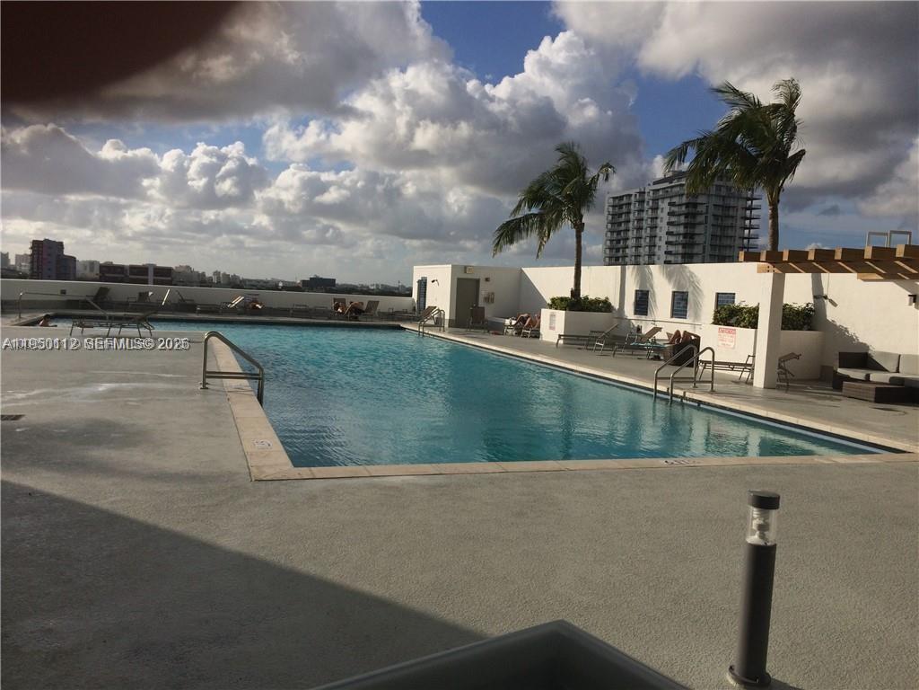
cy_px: 345
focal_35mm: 29
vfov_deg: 48.2
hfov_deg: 61.7
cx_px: 460
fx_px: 770
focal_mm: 4.15
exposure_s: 1/5128
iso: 32
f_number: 2.2
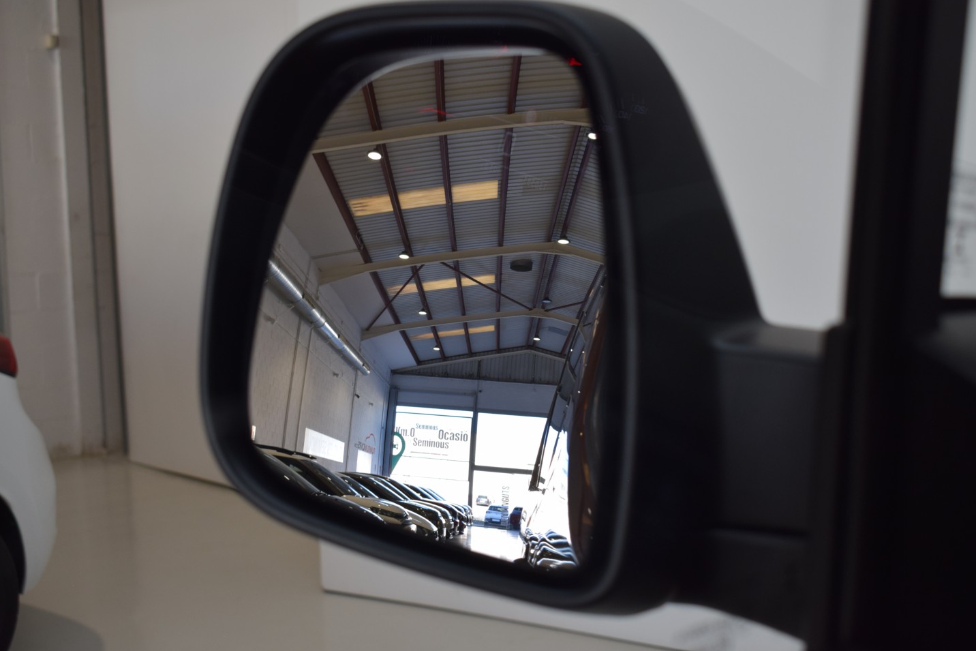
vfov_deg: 30.5
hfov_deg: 44.5
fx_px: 1193
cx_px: 484
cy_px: 323
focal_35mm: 44
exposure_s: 1/125
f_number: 5.6
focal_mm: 28
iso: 400
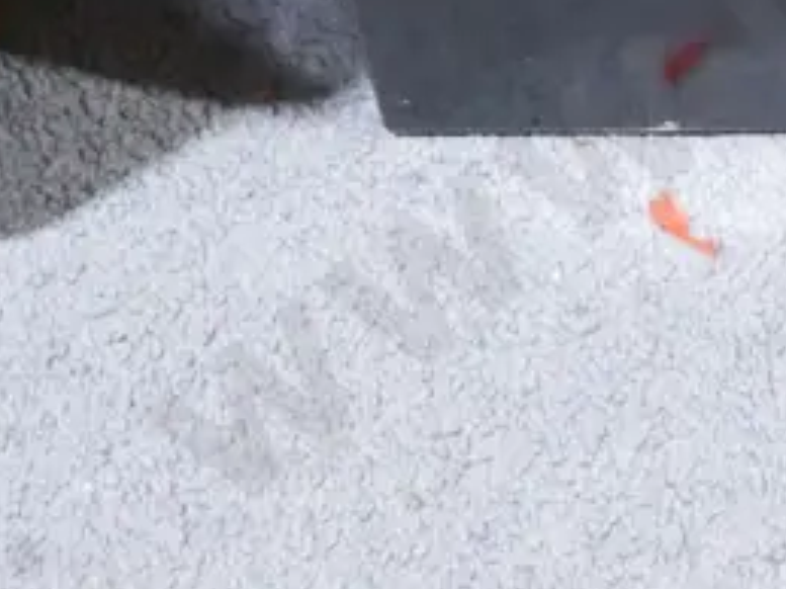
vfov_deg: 8.2
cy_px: -466
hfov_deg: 10.7
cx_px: 1417
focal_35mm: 174
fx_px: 3949
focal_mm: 22
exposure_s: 1/60
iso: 2500
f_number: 4.7
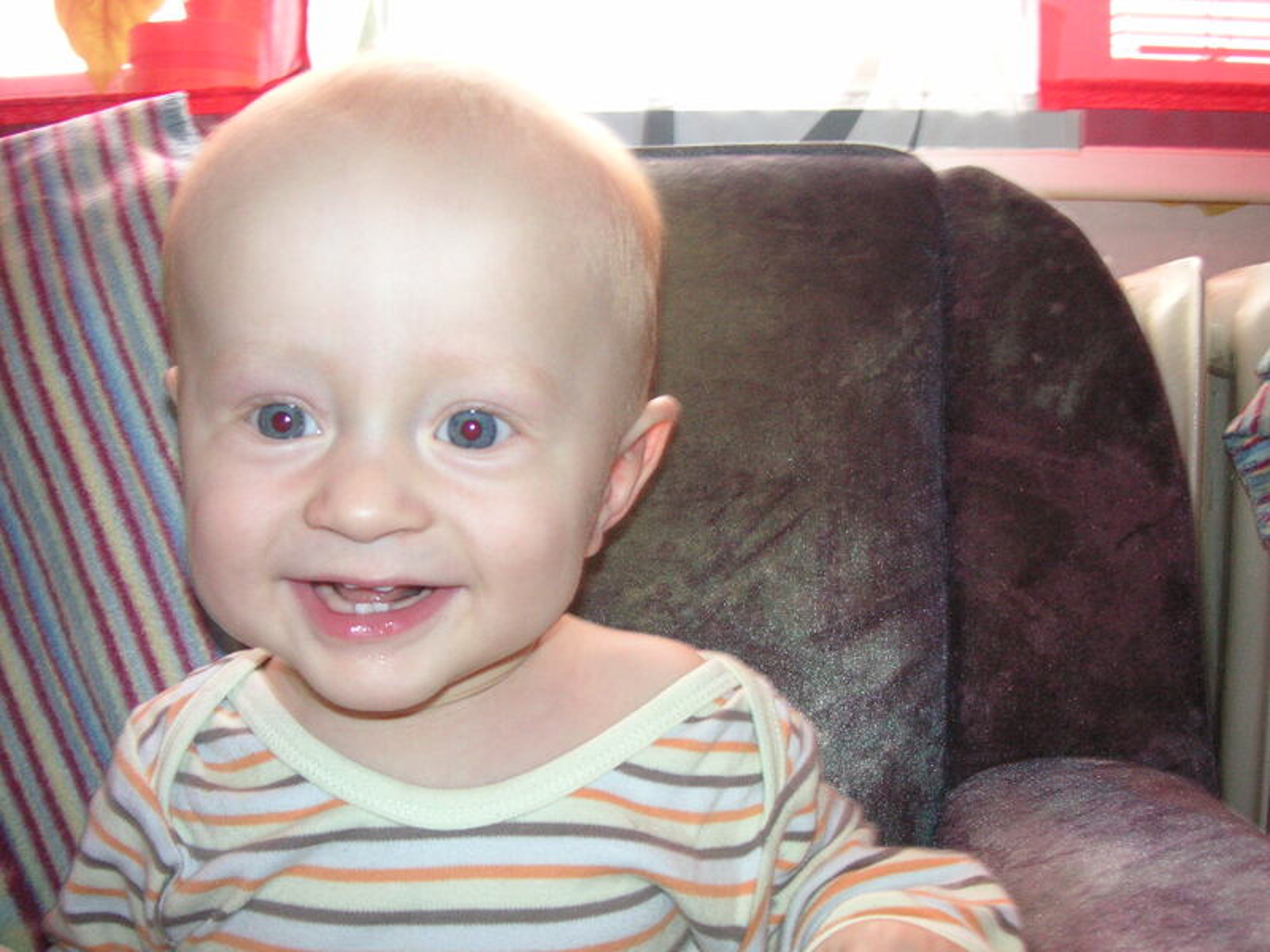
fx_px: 1357
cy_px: 476
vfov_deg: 38.7
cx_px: 635
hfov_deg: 50.1
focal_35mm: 37
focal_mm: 6.1
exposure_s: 1/45
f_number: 2.8
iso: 160
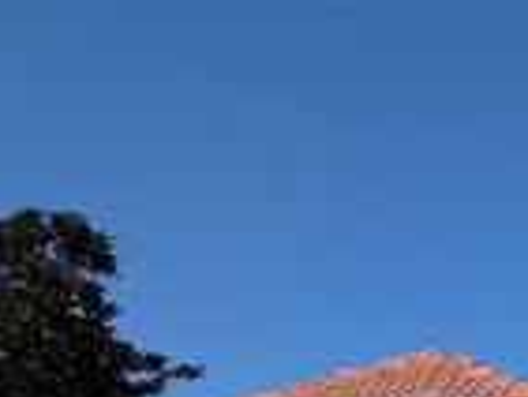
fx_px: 1298
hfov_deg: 21.4
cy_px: 697
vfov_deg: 15.2
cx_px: 633
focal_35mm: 85
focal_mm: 6.81
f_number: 1.85
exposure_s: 1/3425
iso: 48
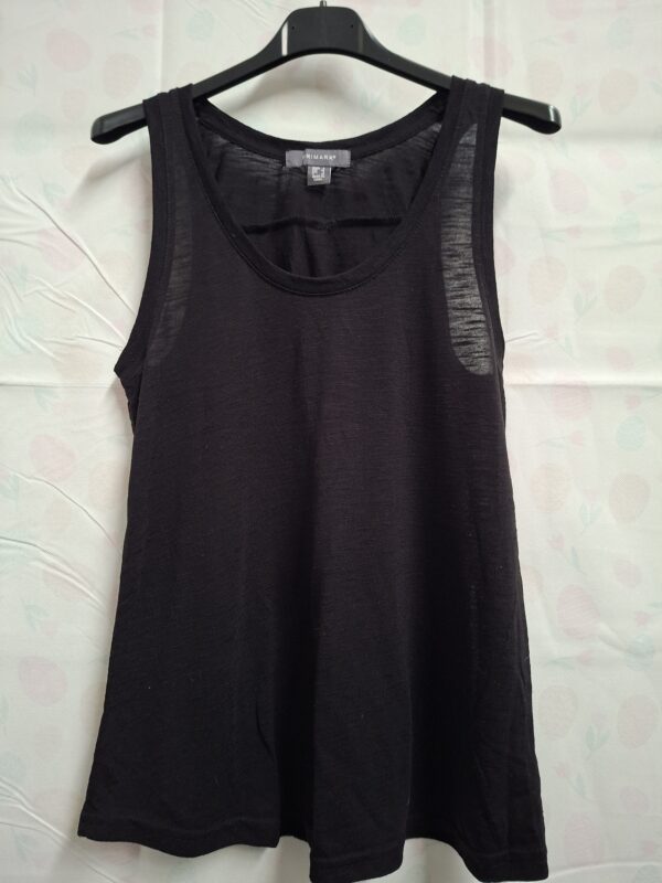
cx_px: 331
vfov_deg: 73.9
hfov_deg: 58.9
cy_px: 442
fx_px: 586
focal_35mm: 23
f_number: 1.8
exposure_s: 1/25
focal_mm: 5.54
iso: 400
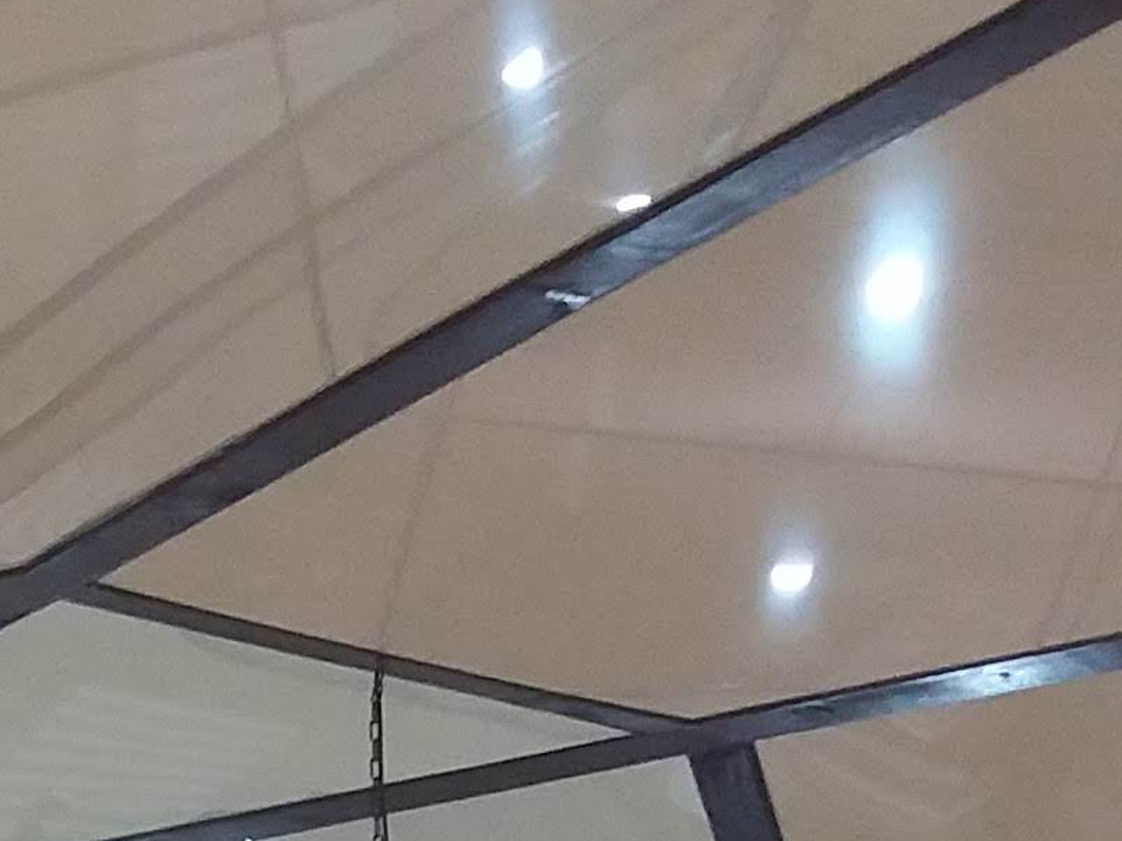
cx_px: -347
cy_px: 1787
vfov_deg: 9.5
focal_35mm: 144
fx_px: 4667
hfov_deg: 13.2
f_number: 1.9
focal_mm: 3.7
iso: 200
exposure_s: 1/17
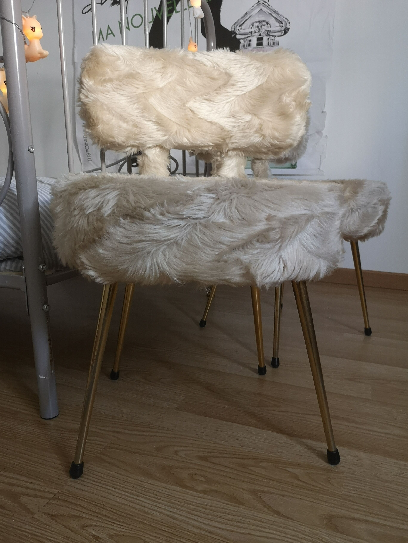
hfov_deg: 51.4
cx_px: 204
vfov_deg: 65.3
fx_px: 424
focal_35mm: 27
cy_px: 272
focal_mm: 3.95
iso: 400
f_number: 1.8
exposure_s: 1/25
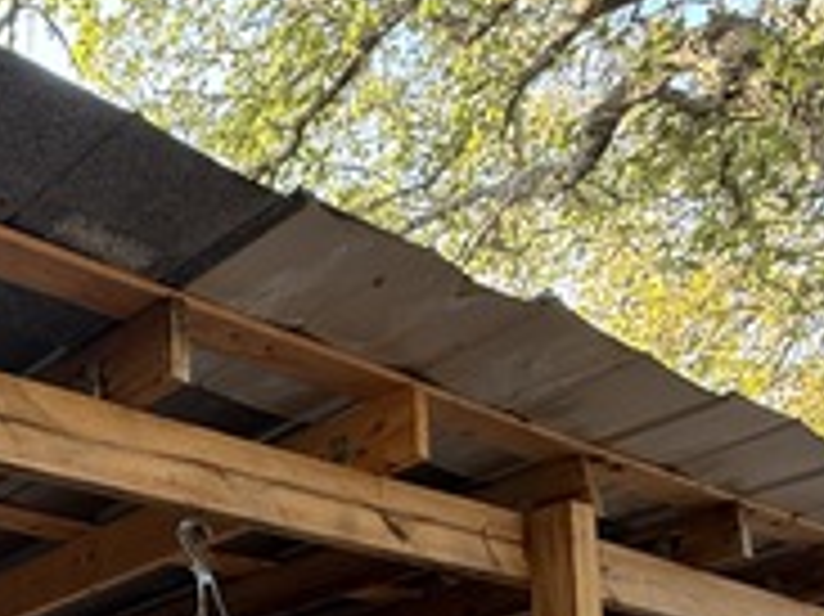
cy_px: 827
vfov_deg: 25.1
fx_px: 1166
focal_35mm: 49
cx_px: -135
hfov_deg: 32.8
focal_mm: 2.22
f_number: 2.2
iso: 250
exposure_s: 1/99
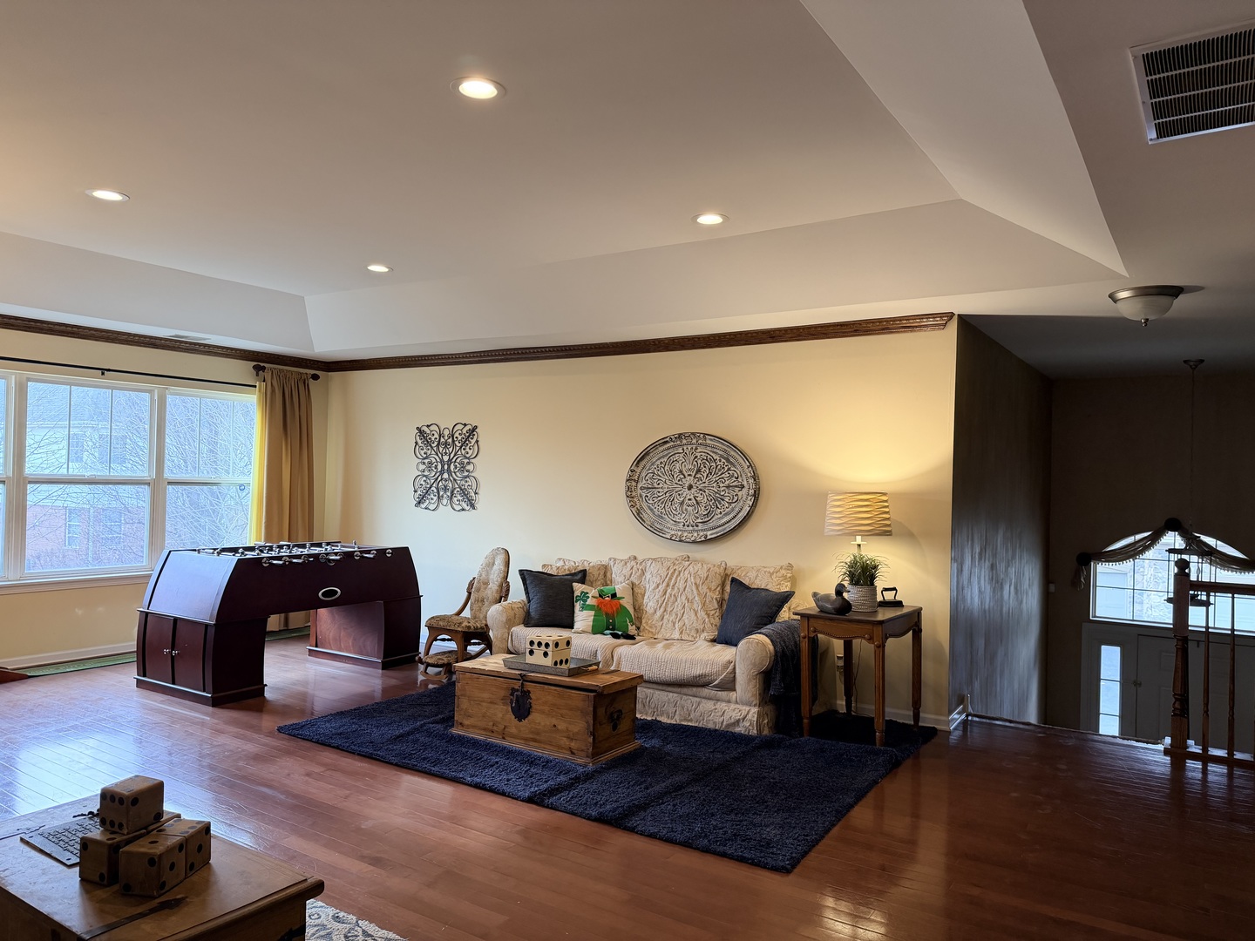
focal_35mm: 24
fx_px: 870
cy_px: 470
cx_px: 628
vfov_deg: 56.8
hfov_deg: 71.6
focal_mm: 6.76
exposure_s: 1/120
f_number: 1.78
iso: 200
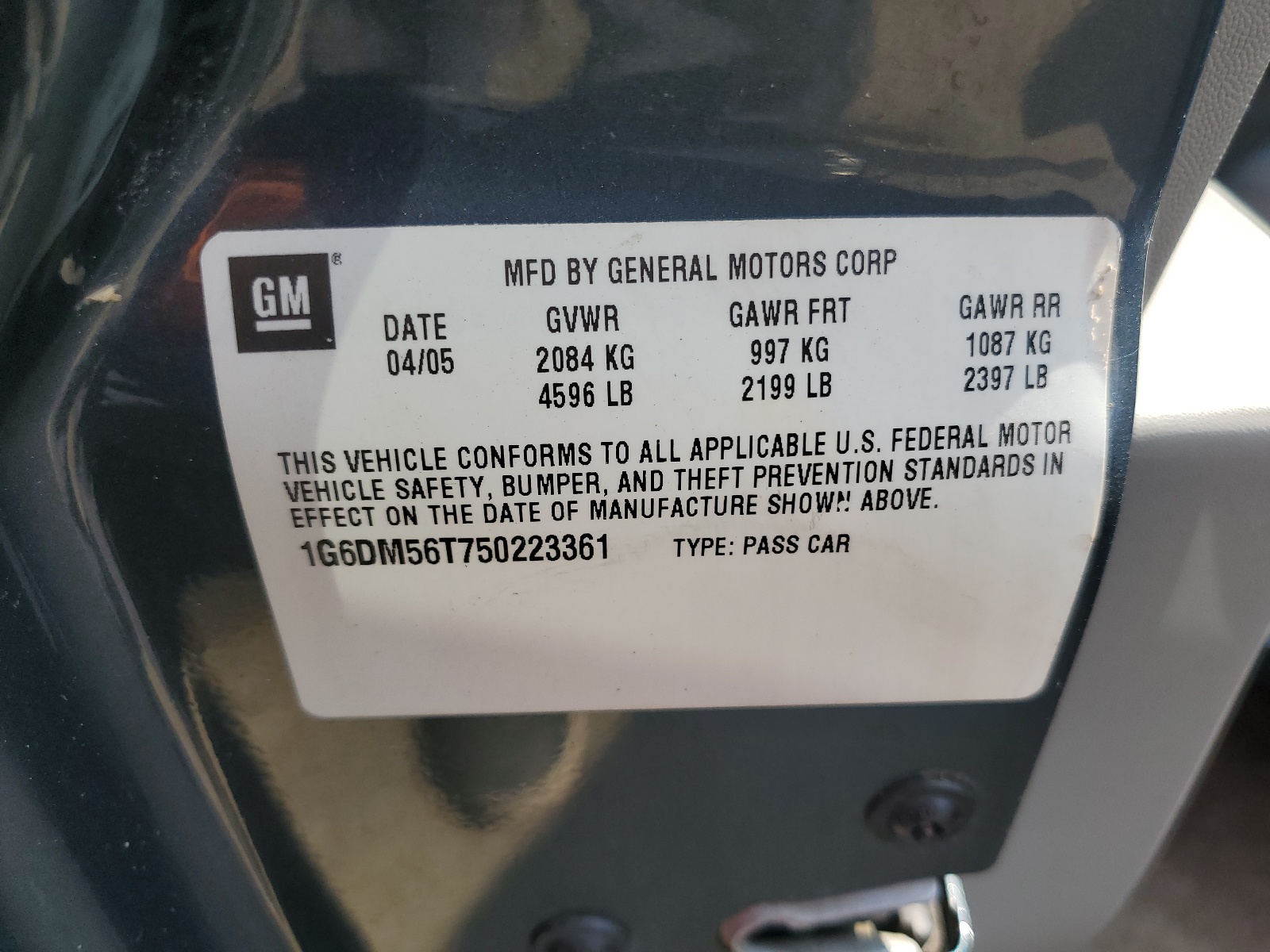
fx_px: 954
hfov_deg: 67.3
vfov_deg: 53.1
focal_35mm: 26
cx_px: 635
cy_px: 476
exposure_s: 1/909
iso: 50
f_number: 1.5
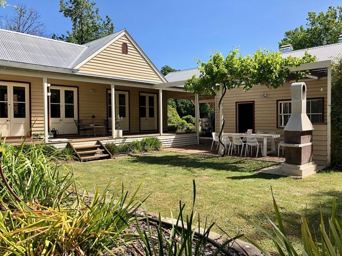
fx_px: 277
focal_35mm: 28
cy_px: 128
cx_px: 171
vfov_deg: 49.7
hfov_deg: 63.4
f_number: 1.8
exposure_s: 1/1372
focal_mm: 4
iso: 20
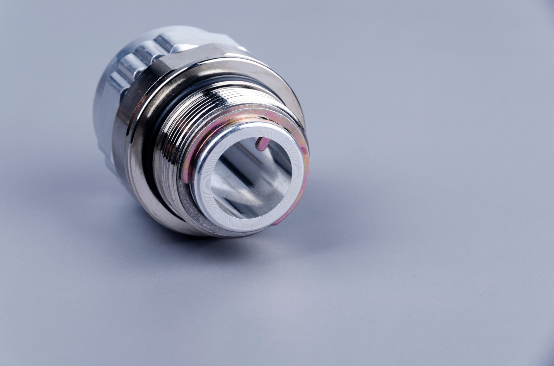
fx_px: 2994
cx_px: 277
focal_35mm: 195
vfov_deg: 7.0
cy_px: 183
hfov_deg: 10.6
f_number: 13
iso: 100
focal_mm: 130
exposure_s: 1/160
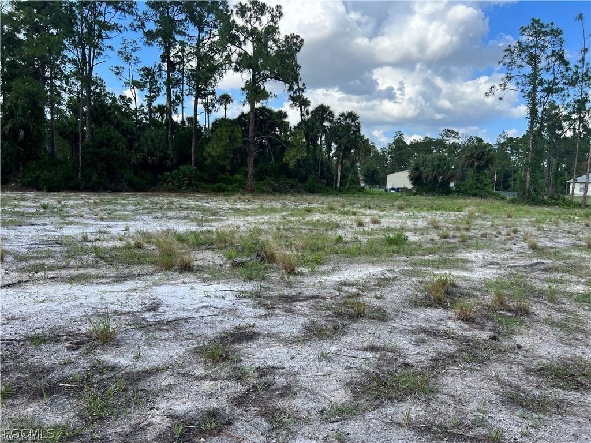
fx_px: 444
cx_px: 296
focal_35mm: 26
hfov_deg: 67.3
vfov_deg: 53.1
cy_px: 222
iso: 50
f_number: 1.5
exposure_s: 1/2165
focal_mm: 5.7
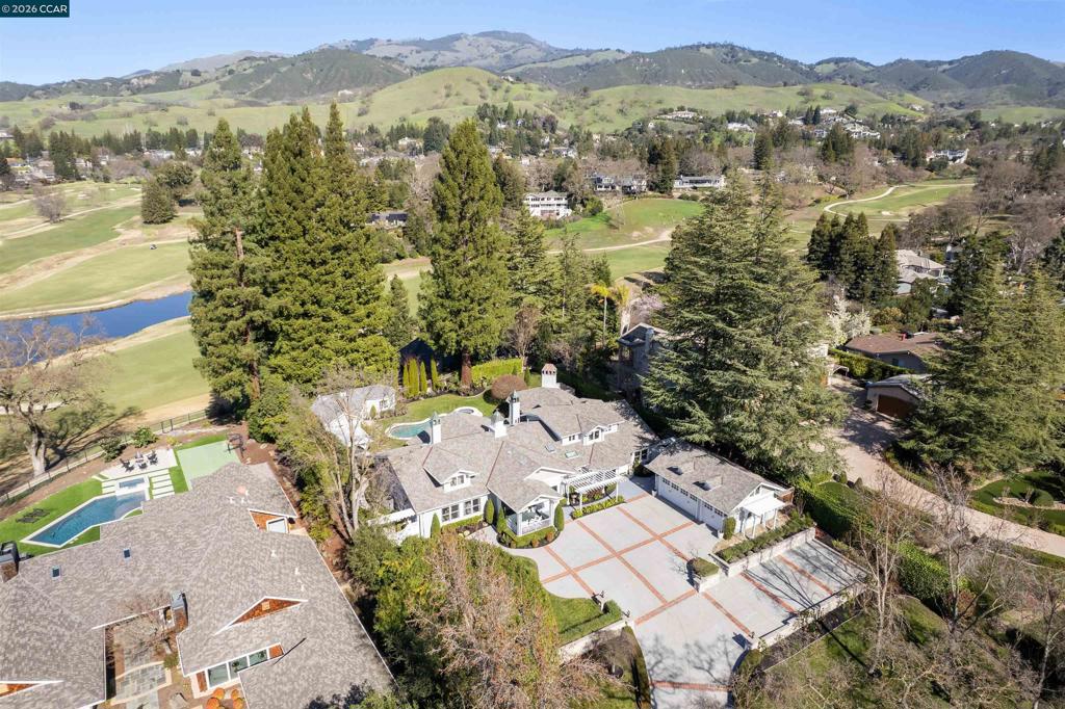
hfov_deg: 78.6
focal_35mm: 22
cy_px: 354
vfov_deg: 57.2
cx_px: 532
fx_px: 651
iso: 110
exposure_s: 1/1500
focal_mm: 8.4
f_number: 2.8
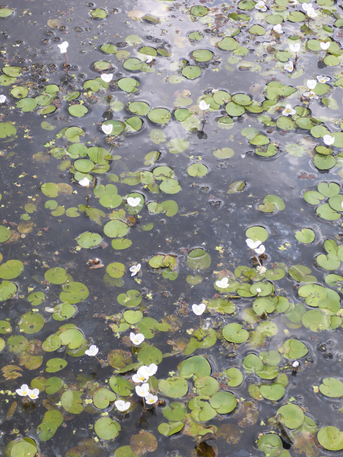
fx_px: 1136
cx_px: 172
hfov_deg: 17.2
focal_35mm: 86
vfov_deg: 22.8
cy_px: 228
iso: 100
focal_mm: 14.3
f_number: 5.6
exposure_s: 1/100
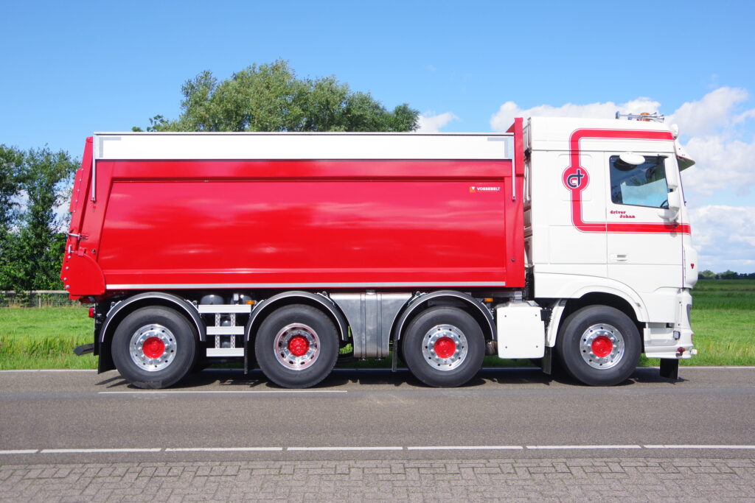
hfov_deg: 53.1
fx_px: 755
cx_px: 378
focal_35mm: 36
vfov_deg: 36.9
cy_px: 252
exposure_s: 1/250
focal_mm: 24
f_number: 7.1
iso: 200
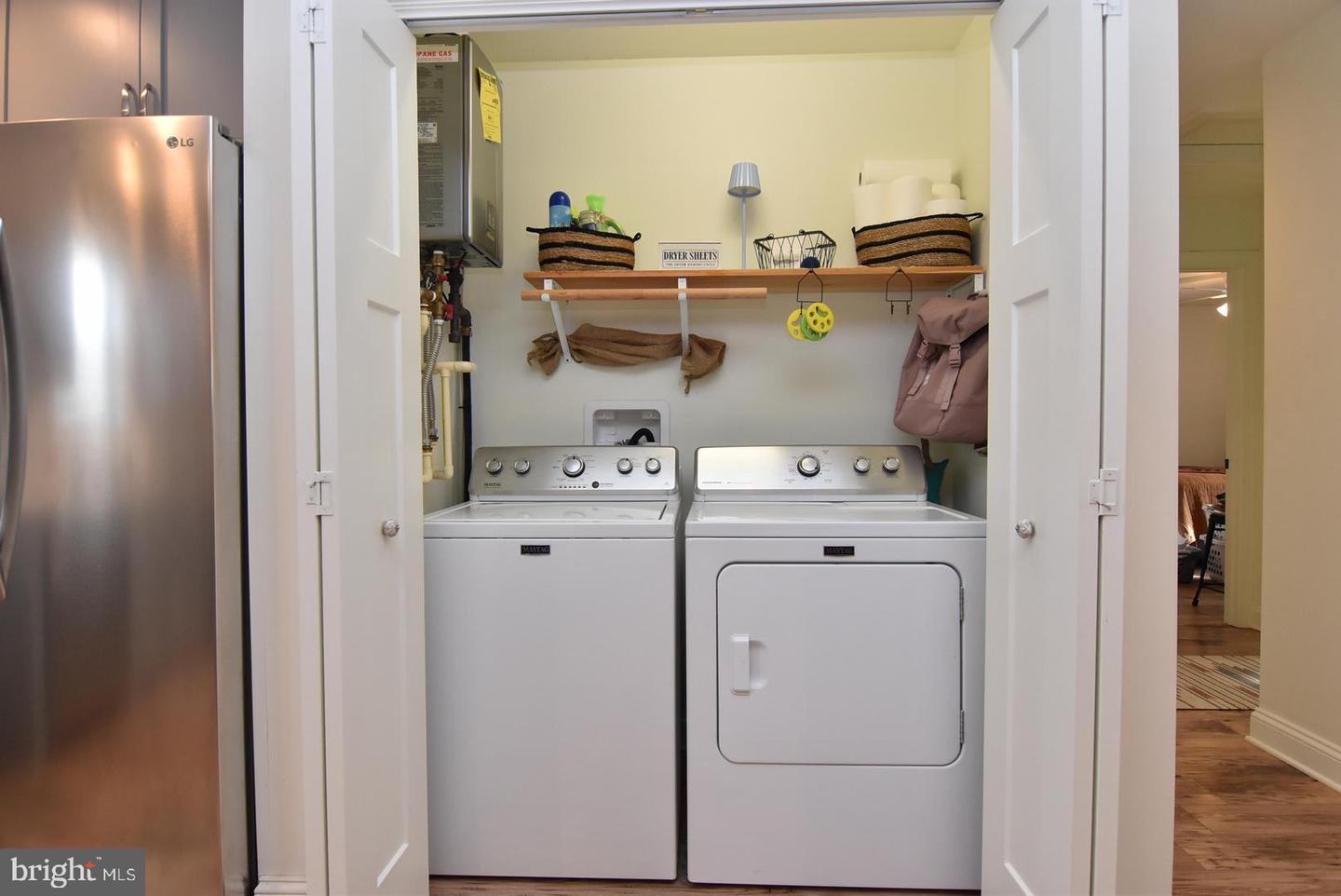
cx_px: 670
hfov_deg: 90.0
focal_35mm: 18
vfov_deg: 67.5
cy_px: 448
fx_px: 671
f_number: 6.3
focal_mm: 12
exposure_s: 1/60
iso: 800
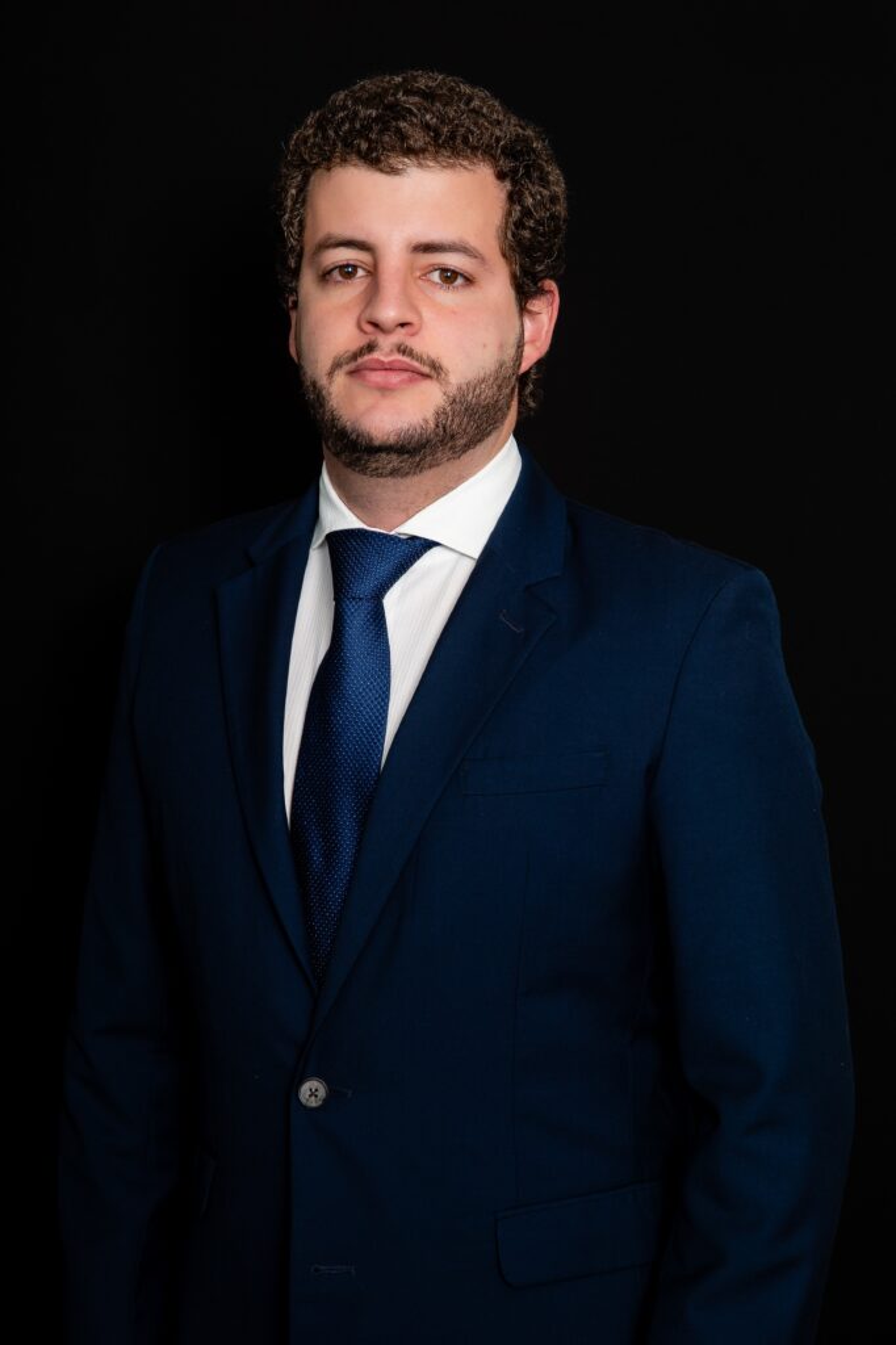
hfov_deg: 19.4
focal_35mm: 70
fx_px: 2615
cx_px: 448
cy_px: 672
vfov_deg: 28.9
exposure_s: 1/160
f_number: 10
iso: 400
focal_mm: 70
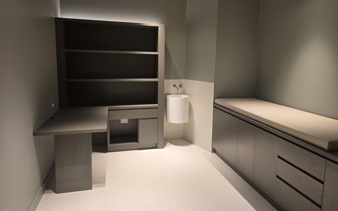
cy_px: 94
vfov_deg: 49.2
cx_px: 169
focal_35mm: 25
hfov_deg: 72.6
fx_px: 230
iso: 100
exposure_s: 1/100
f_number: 1.7
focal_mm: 6.3
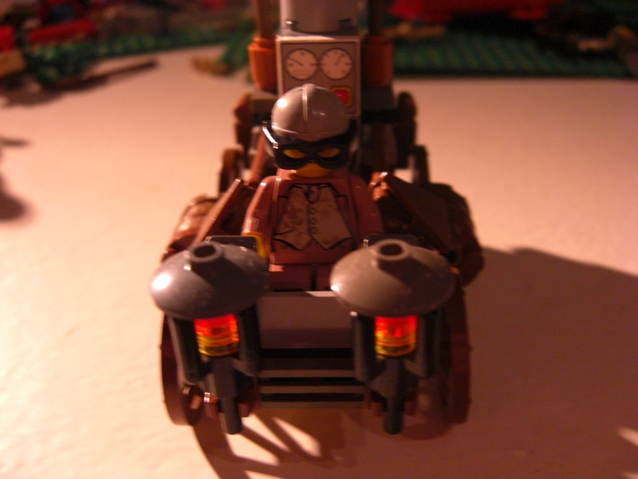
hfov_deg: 49.0
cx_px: 319
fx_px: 700
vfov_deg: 37.7
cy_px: 240
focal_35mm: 38
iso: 400
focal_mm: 7.9
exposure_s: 1/60
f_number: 2.8
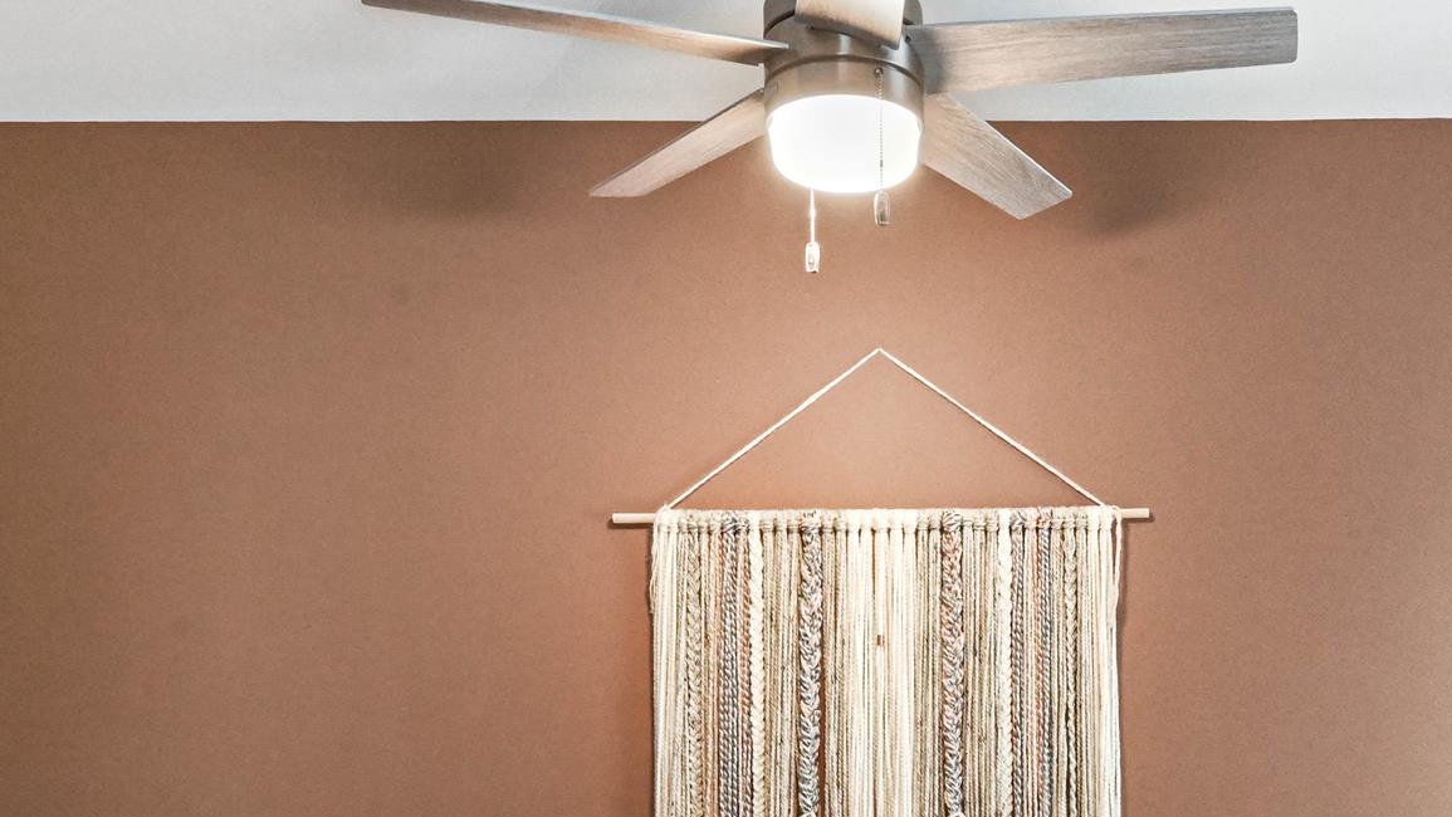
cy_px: 774
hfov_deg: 50.4
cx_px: 996
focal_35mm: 39
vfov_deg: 28.9
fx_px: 1502
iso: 4000
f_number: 14
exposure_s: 1/15
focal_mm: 14
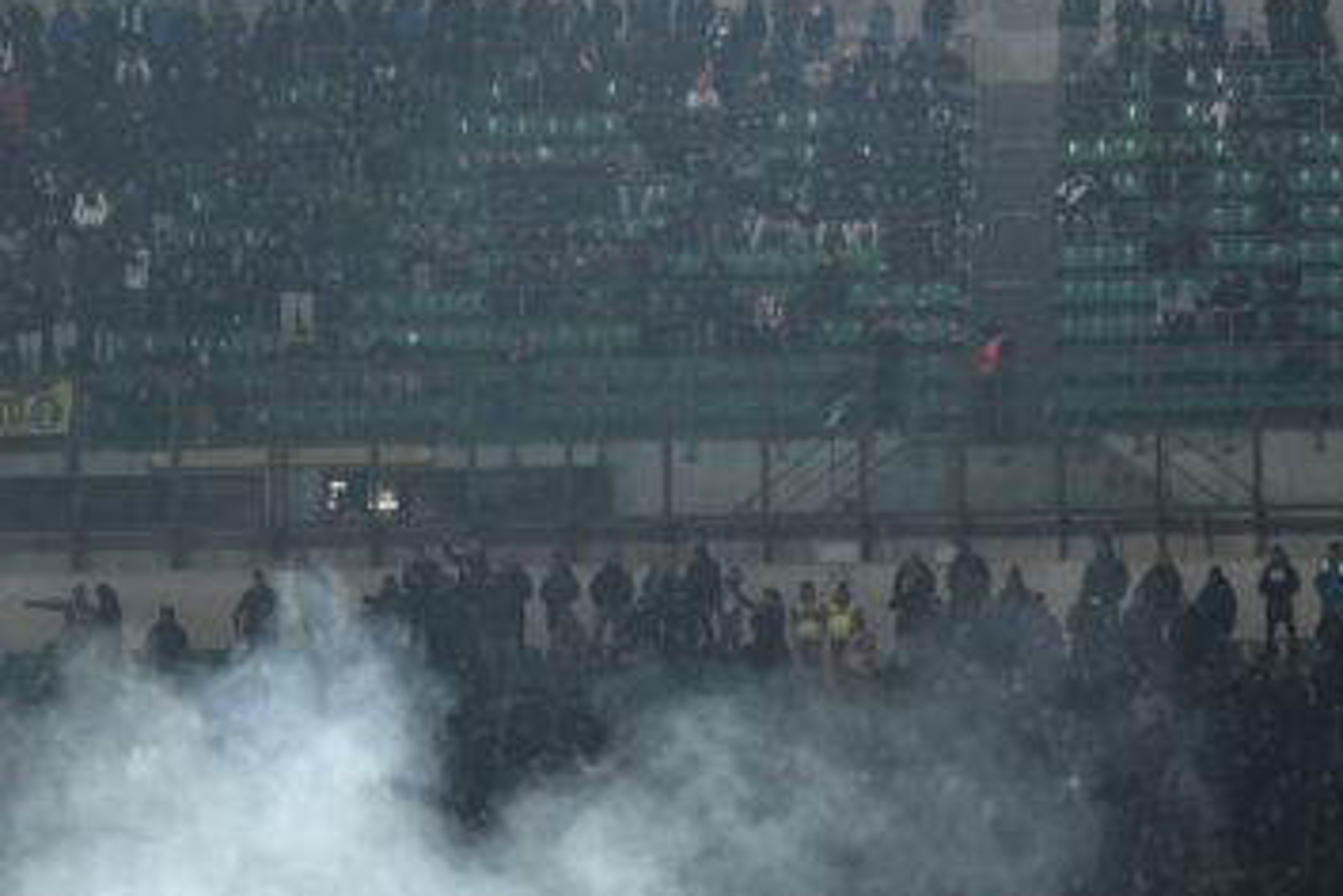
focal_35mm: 333
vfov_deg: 4.1
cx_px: -395
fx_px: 12422
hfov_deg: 6.1
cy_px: 852
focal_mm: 115
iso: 800
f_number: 5
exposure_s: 1/160
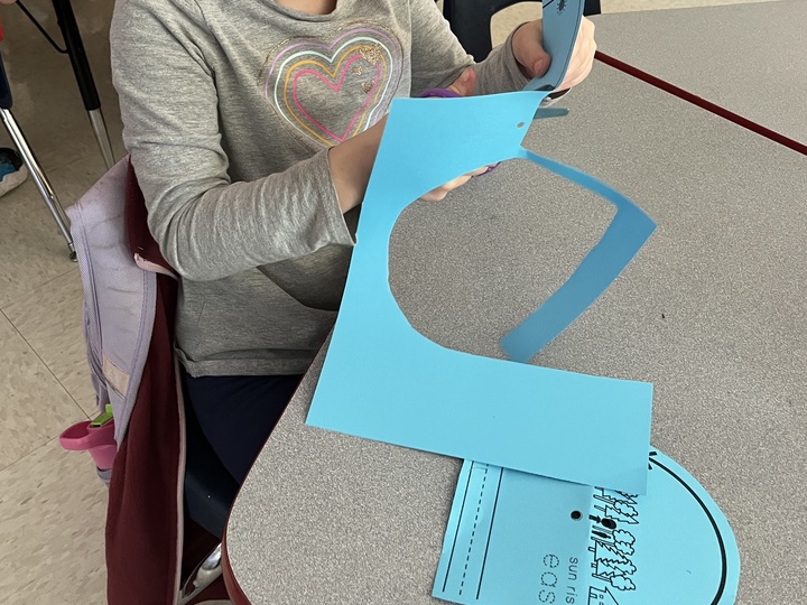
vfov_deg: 37.4
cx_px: 395
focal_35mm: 37
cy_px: 130
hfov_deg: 50.1
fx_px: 863
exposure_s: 1/60
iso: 200
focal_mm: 5.1
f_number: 1.6
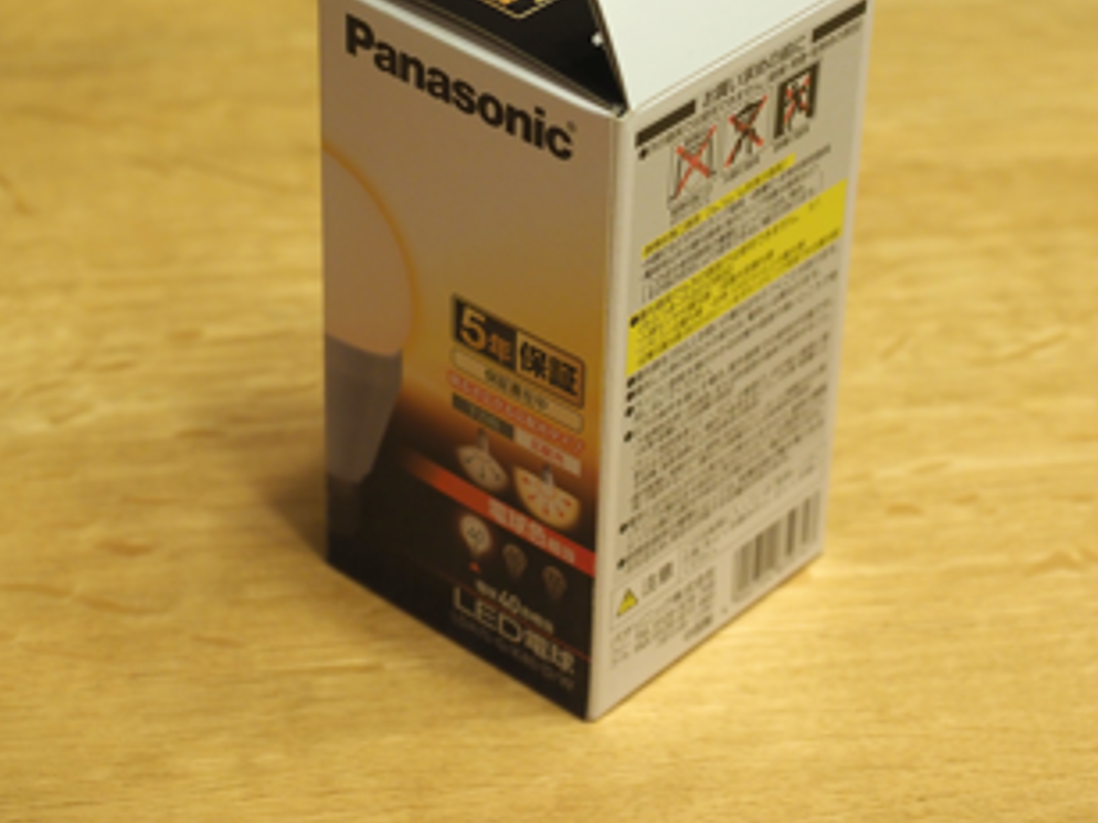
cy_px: 287
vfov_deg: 13.6
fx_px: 3457
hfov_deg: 18.0
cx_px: 613
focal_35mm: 109
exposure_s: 1/80
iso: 800
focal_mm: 40
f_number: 4
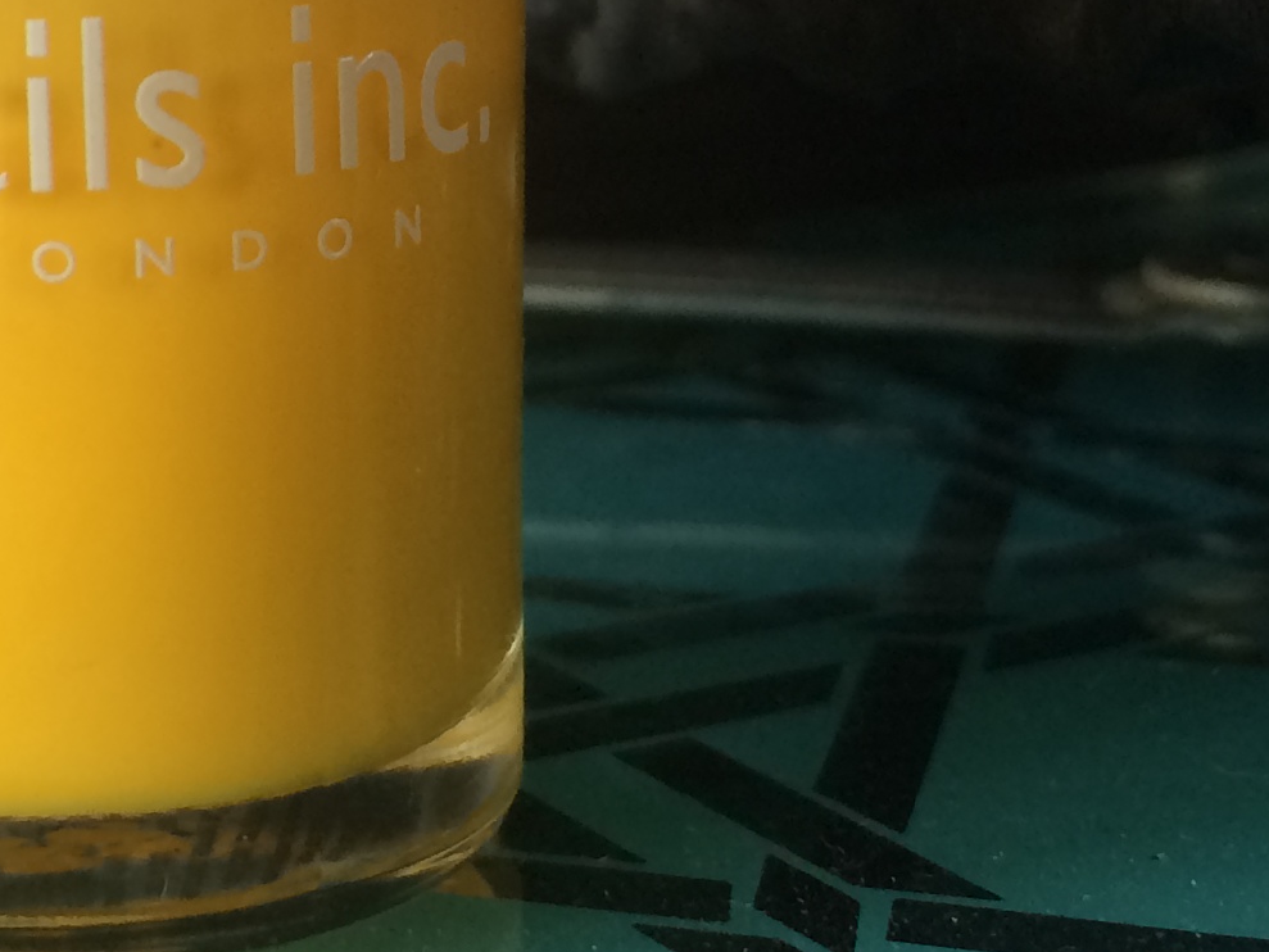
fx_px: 3630
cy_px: -149
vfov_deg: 14.5
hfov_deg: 19.6
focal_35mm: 99
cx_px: 267
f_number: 2.2
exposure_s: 1/30
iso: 32
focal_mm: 4.12
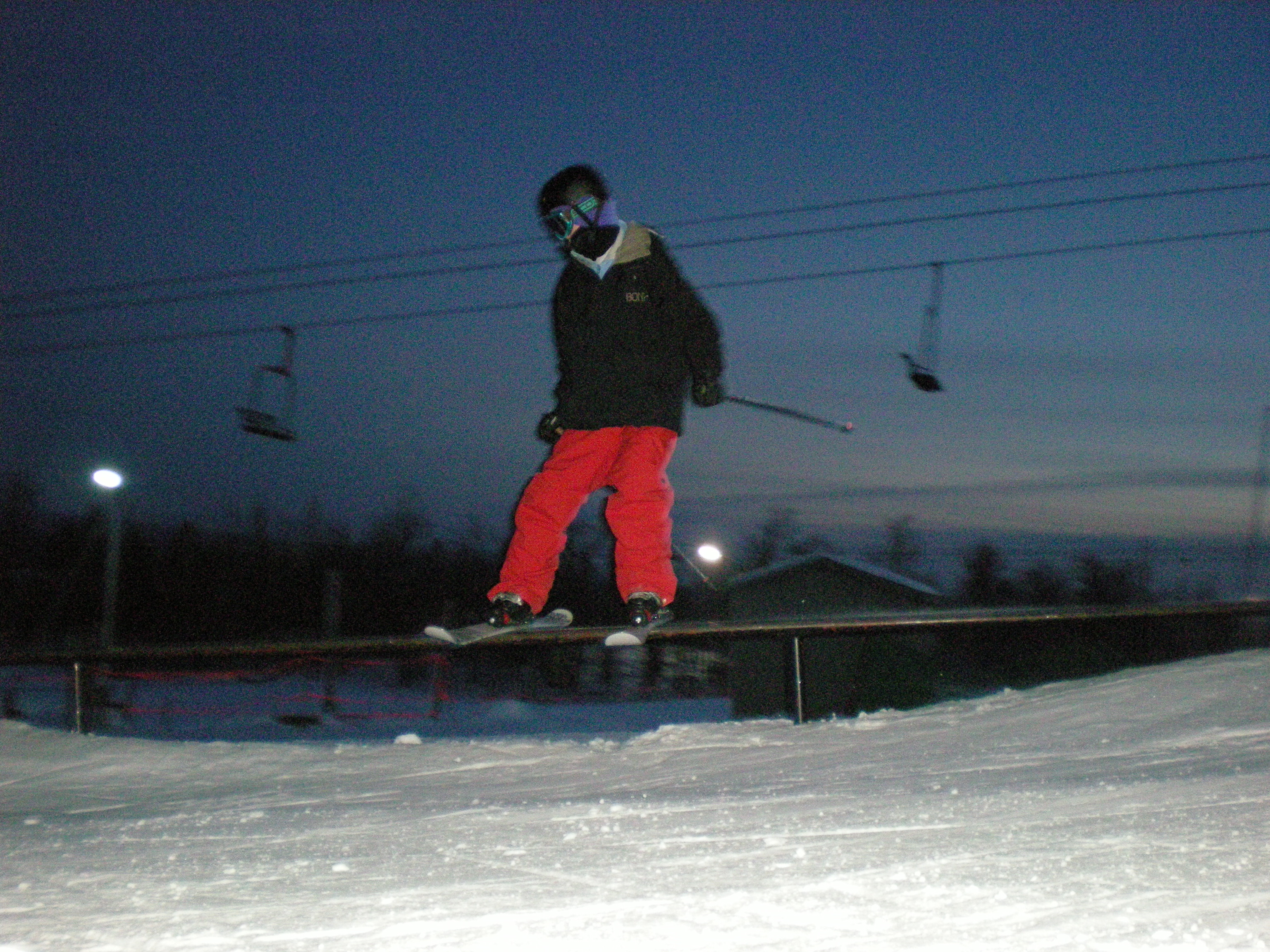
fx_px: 1394
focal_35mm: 38
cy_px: 476
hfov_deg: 49.0
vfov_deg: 37.7
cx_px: 635
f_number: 3.1
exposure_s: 1/60
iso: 694
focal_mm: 6.3
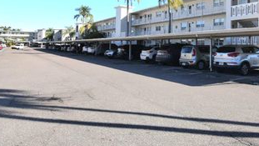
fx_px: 226
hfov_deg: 56.3
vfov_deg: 34.9
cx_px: 199
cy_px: 34
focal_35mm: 33
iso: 200
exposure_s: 1/400
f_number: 10
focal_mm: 13
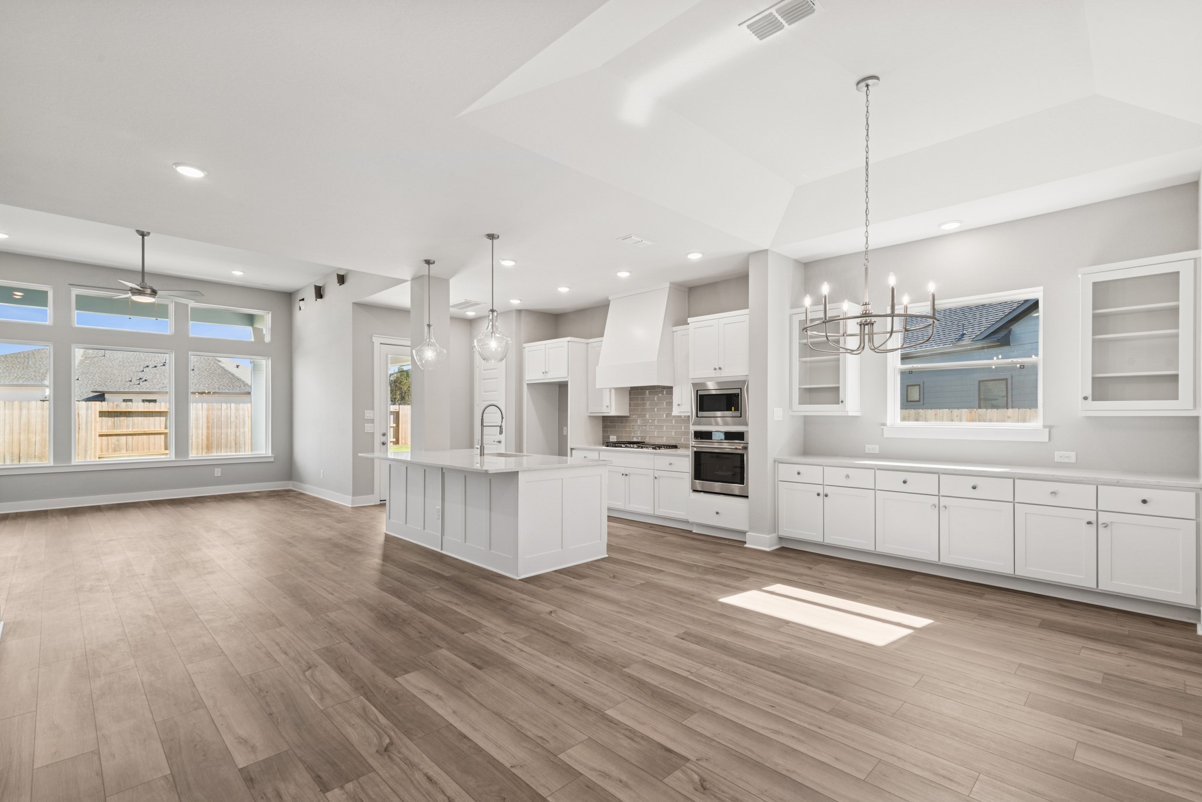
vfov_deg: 73.8
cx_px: 601
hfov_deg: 96.7
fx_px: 534
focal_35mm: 16
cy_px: 401
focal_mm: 16
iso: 100
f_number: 9
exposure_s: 1/13
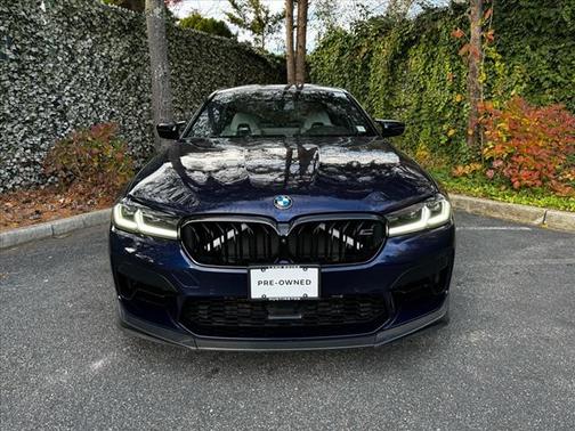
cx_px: 288
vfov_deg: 56.8
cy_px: 216
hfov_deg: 71.6
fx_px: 399
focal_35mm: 24
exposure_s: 1/122
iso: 100
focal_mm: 6.76
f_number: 1.78
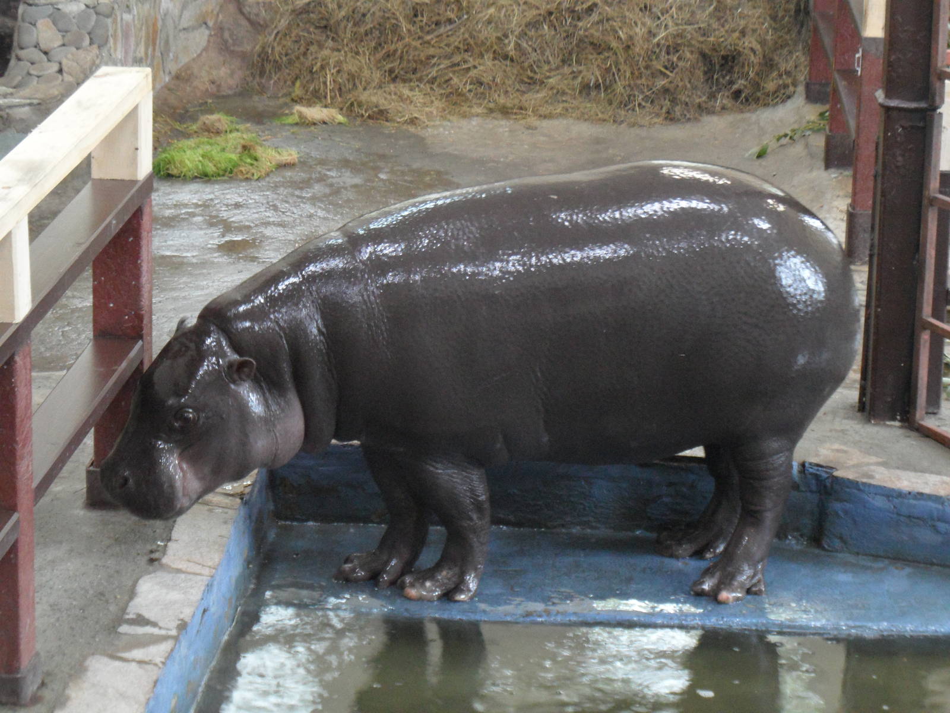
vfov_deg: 12.3
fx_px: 3293
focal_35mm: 120
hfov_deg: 16.4
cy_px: 356
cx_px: 475
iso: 400
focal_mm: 20
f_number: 4.4
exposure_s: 1/8
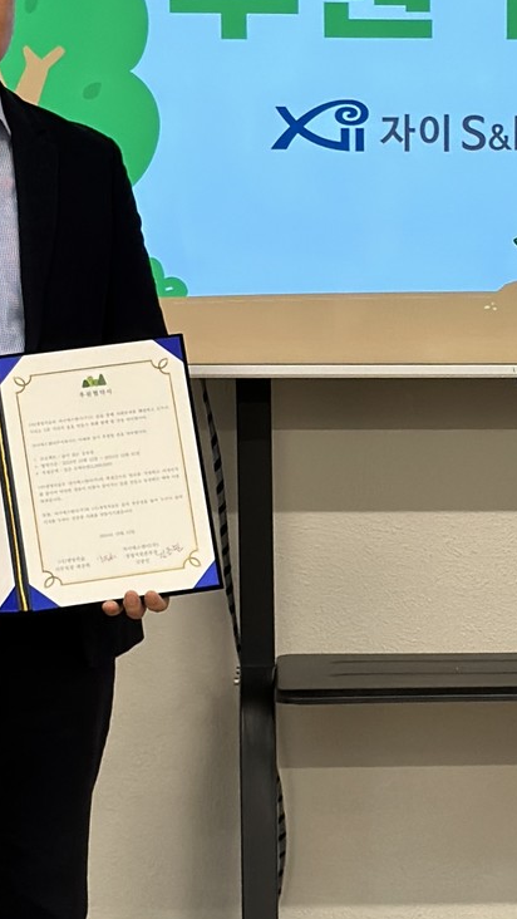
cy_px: 522
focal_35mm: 122
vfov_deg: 17.6
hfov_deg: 9.9
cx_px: 543
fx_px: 2972
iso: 125
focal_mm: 6.86
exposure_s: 1/120
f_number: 1.78
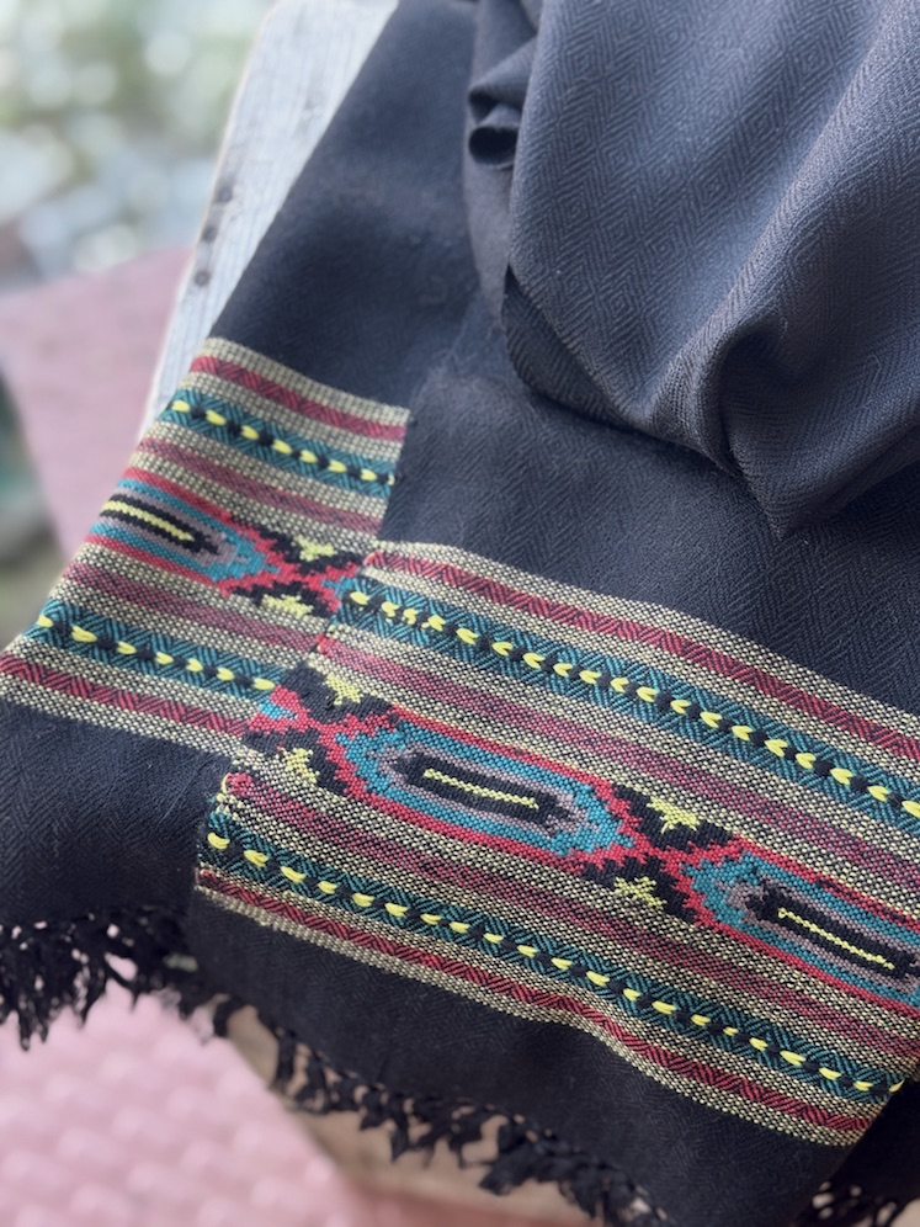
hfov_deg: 30.3
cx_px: 460
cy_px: 614
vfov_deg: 39.7
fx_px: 1701
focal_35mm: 48
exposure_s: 1/77
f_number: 1.78
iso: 100
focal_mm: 6.76
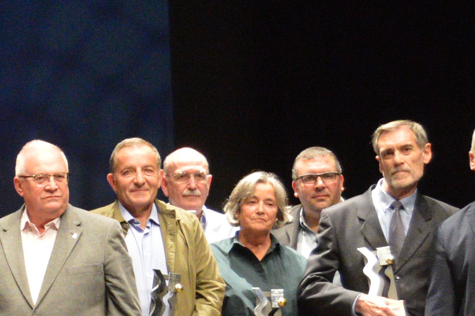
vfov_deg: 10.4
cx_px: -337
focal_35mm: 131
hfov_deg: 14.1
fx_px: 1727
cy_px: 182
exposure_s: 1/160
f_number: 3.5
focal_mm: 20
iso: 3200
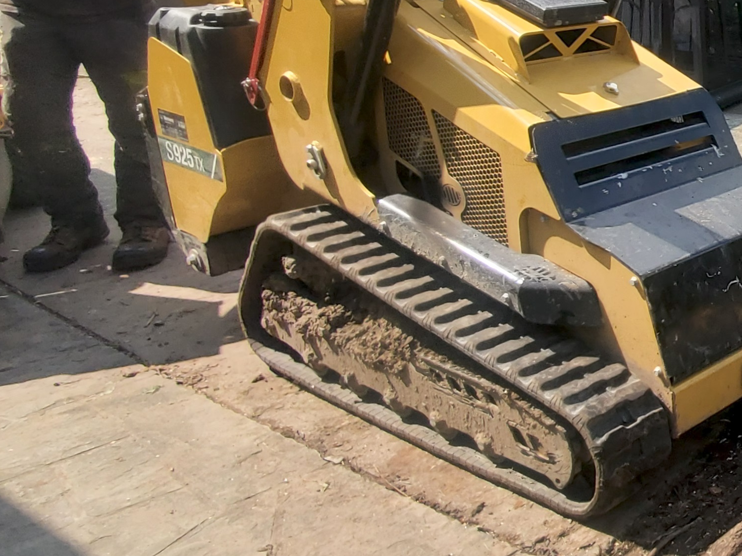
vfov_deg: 34.7
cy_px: 103
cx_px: 1035
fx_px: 857
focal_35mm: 40
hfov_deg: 31.5
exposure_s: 1/838
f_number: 2.2
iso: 50
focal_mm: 1.8
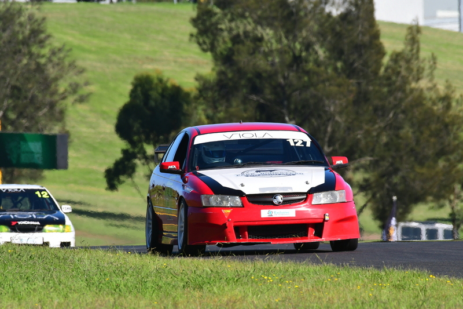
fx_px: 9643
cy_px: 154
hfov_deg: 2.8
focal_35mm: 750
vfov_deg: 1.8
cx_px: 232
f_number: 11
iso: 500
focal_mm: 500
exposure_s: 1/640
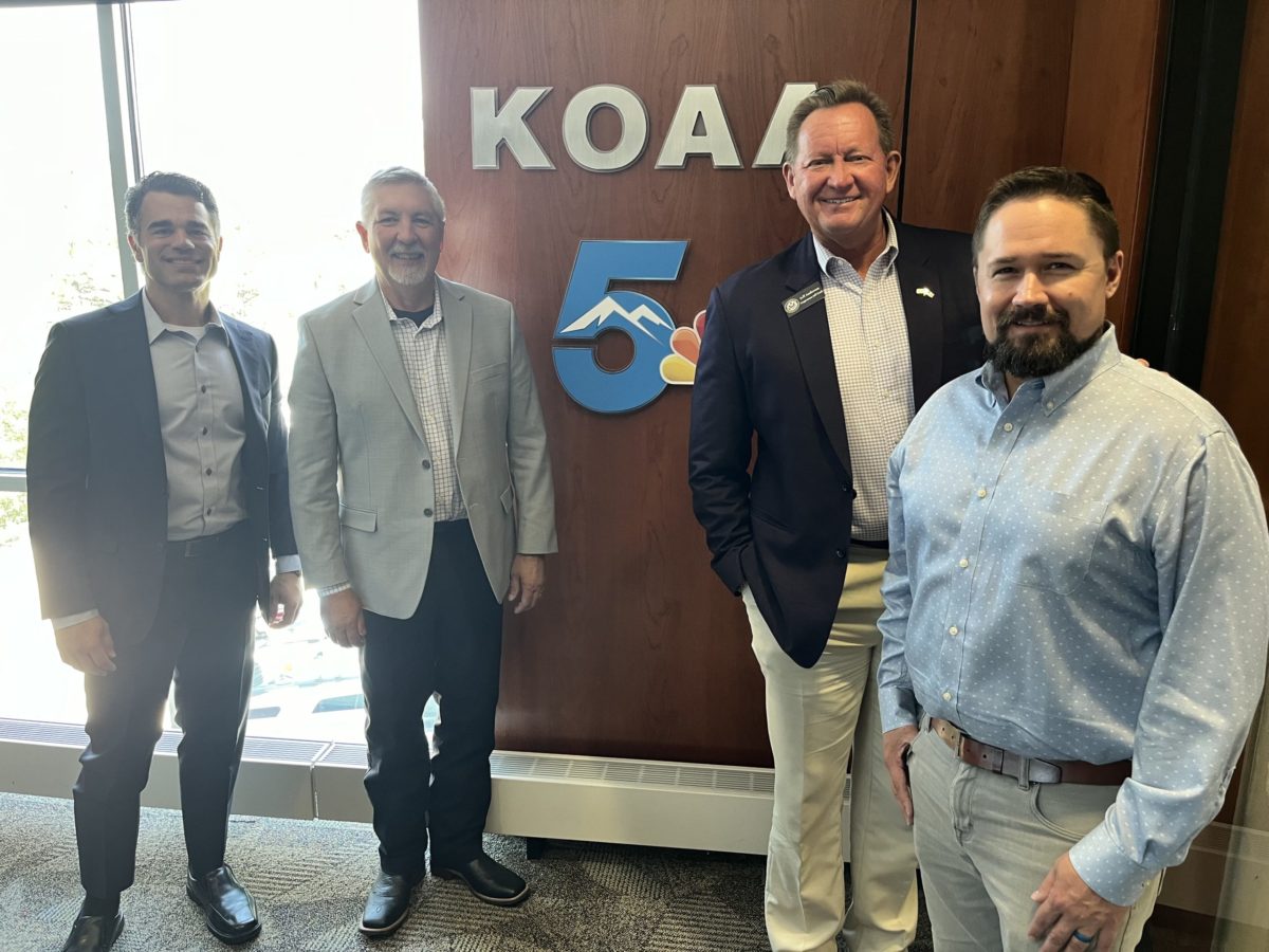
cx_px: 634
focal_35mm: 26
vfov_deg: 53.1
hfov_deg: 67.3
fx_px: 953
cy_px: 476
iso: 160
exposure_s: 1/60
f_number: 1.6
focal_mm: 5.1
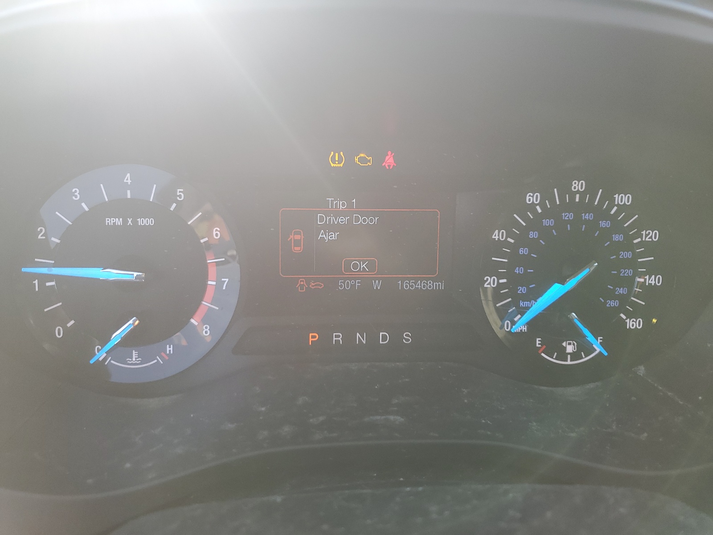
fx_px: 536
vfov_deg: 53.1
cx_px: 356
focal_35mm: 26
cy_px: 268
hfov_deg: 67.3
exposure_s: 1/149
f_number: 1.5
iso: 50
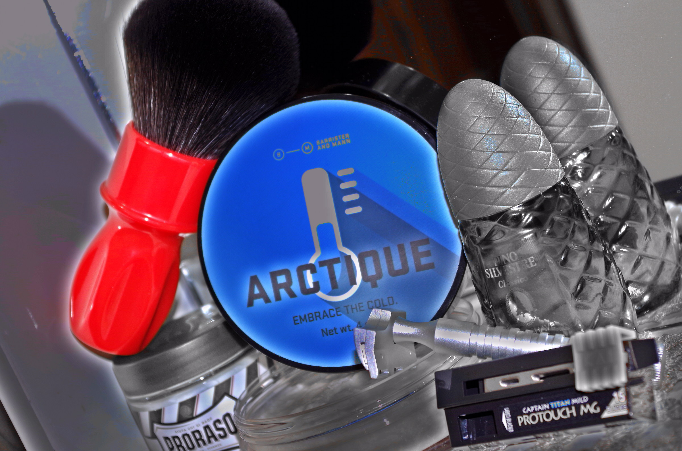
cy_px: 226
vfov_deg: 21.1
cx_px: 341
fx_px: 1210
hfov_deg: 31.5
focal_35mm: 64
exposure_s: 1/30
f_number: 4.5
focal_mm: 42.5
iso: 200
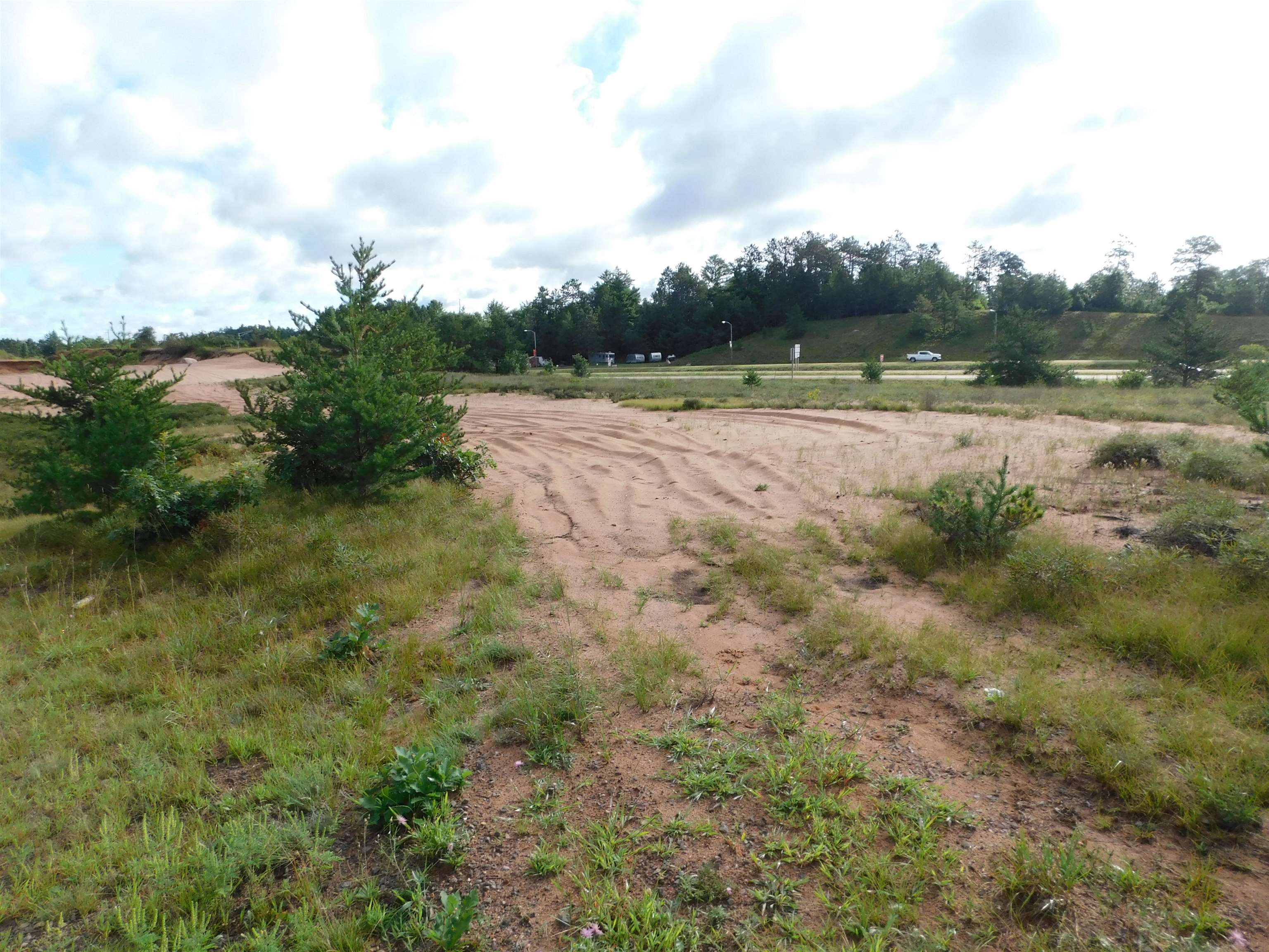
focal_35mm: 23
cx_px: 634
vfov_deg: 58.9
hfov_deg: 73.9
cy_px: 476
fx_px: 843
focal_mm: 4
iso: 125
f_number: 3
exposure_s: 1/800
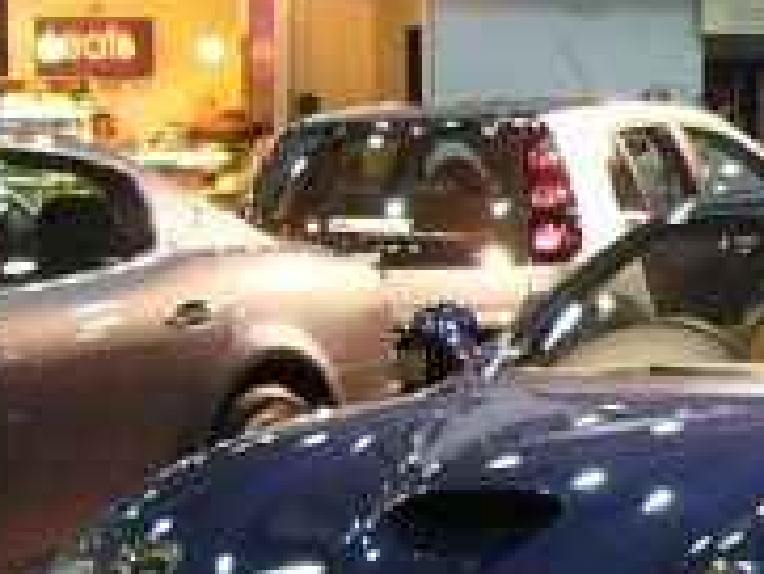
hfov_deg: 11.2
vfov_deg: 9.3
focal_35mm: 159
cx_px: 1562
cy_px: 477
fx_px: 3512
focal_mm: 6
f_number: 2.8
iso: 200
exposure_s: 1/20
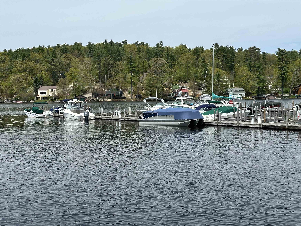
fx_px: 417
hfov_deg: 39.7
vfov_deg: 30.3
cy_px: 113
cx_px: 150
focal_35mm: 48
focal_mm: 6.86
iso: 64
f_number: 1.78
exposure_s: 1/4016
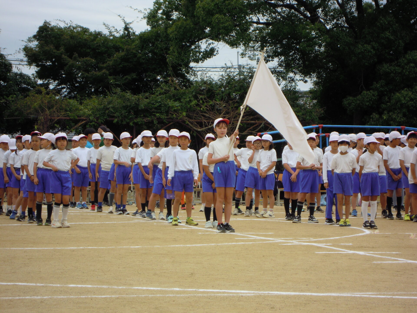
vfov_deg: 10.6
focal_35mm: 140
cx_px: 208
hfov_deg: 14.1
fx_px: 1687
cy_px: 156
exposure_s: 1/100
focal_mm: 25
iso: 110
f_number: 6.6
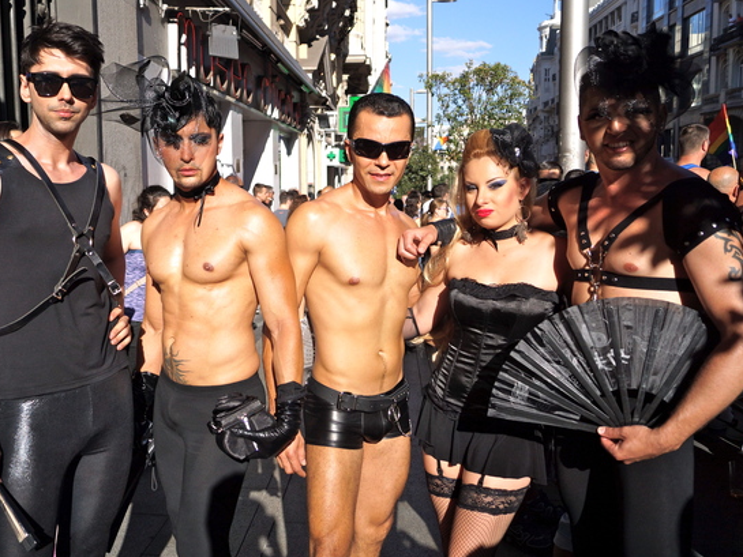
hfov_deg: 59.9
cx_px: 354
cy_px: 282
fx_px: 644
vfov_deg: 46.8
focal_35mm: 30
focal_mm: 18
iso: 200
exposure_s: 1/3200
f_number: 3.5
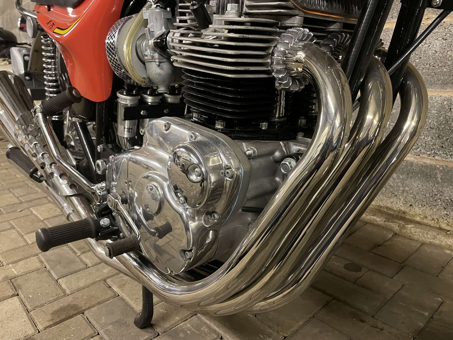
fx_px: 340
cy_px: 170
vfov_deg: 53.1
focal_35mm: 26
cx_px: 226
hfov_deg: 67.3
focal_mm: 4.2
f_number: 1.6
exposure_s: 1/25
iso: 500
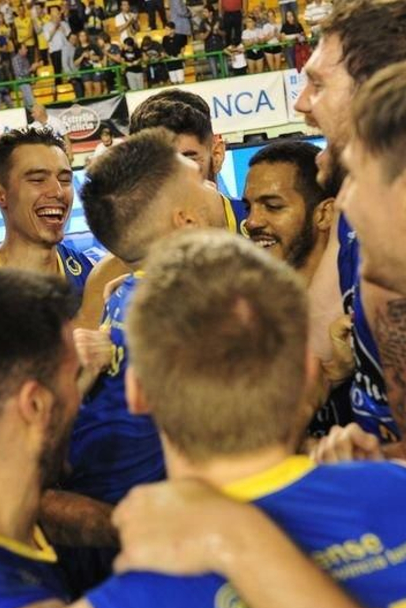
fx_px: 897
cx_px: 185
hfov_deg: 25.5
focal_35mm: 53
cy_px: 306
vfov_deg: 37.5
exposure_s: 1/640
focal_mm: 35
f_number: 3.5
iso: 3200
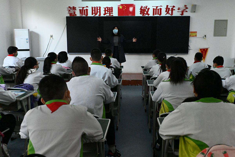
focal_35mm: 35
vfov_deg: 37.9
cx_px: 118
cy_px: 78
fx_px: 228
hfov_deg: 54.4
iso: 16000
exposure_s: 1/2500
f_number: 4.5
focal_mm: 35
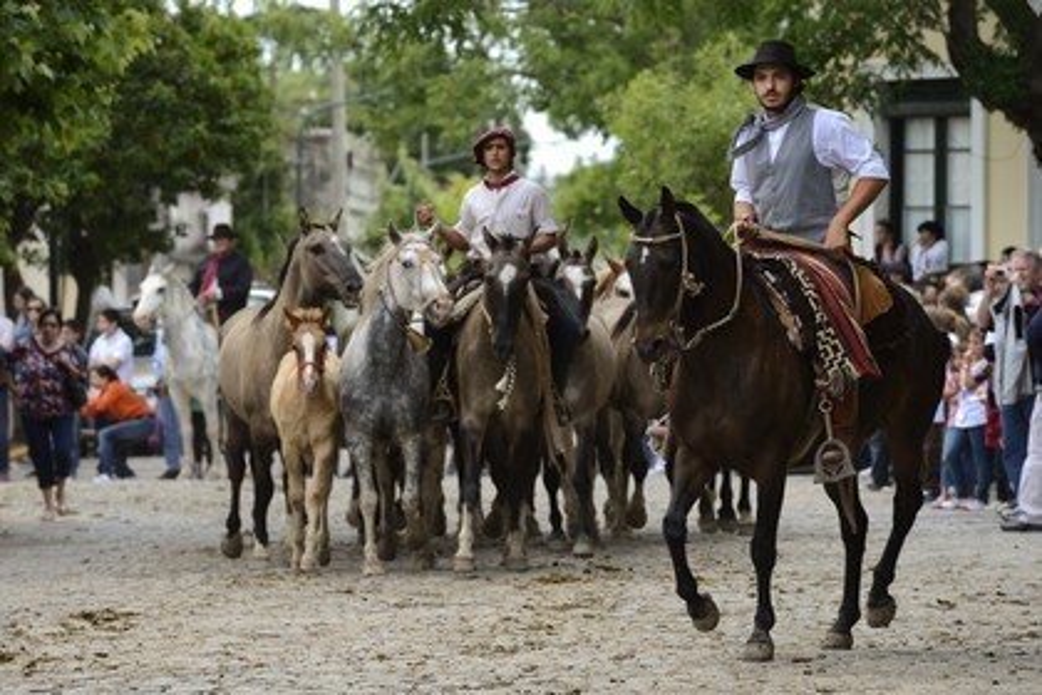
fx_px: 5788
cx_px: 521
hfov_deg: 10.3
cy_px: 348
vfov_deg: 6.9
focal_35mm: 200
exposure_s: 1/800
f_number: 5.6
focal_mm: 200
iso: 400
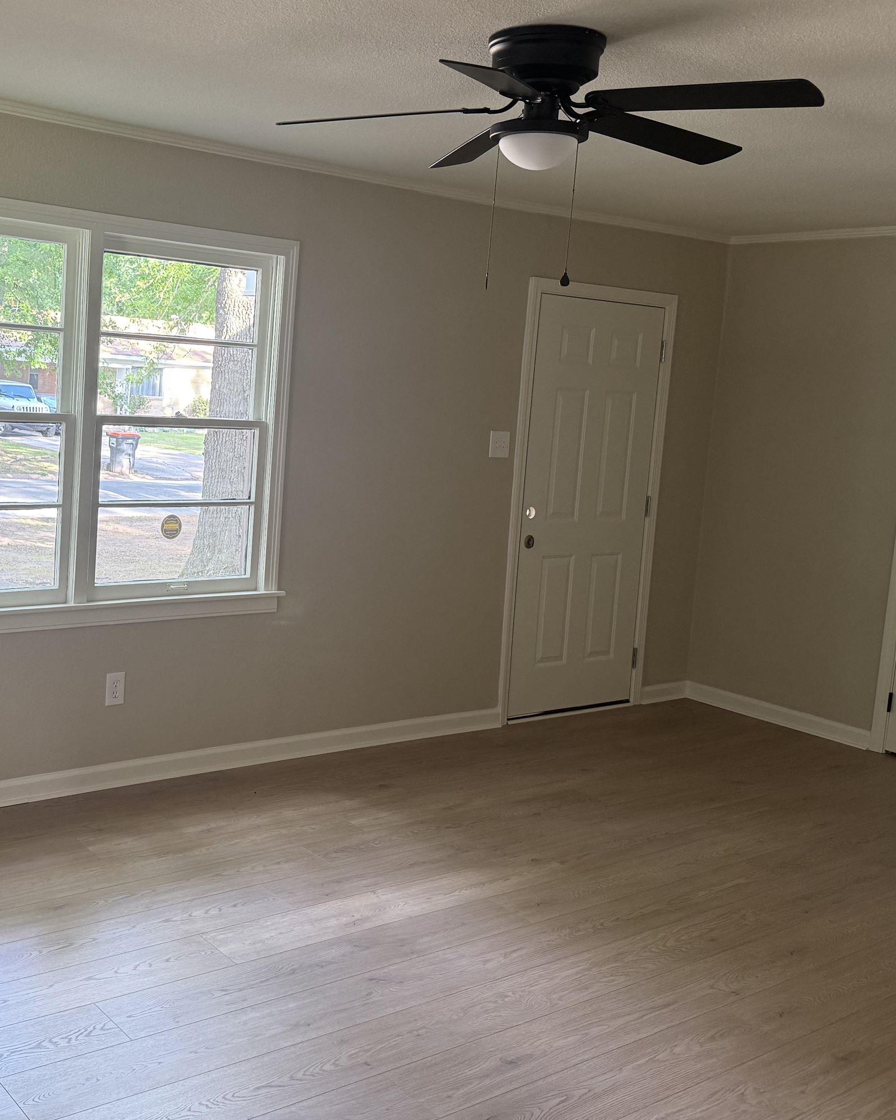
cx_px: 234
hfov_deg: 40.1
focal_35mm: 36
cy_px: 489
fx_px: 1193
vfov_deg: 50.2
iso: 200
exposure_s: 1/82
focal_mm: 6.76
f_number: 1.78
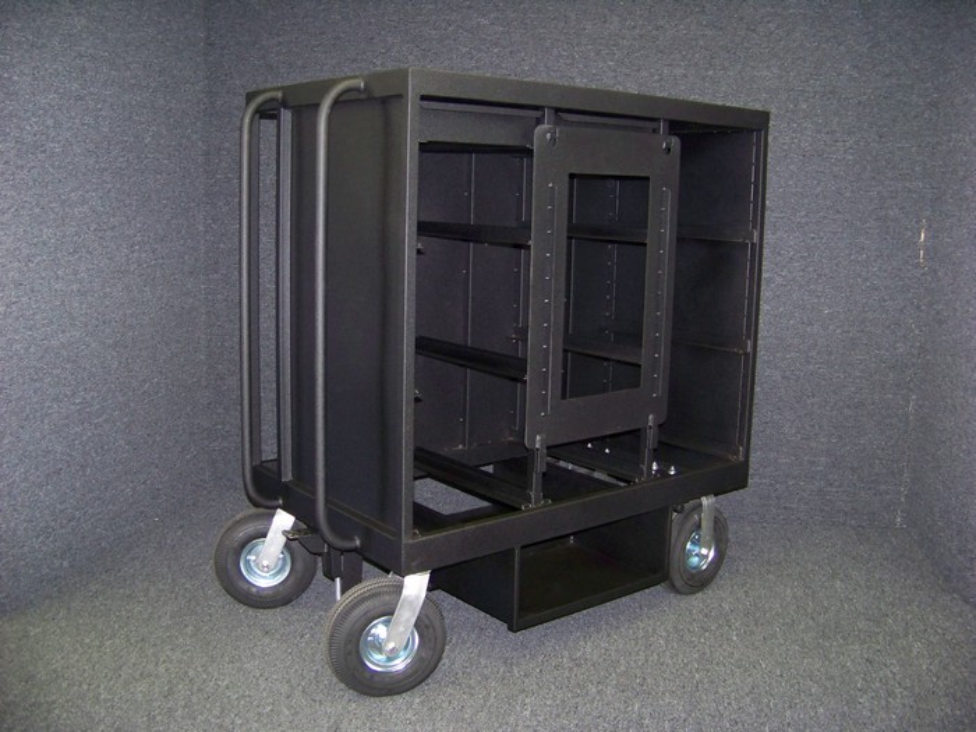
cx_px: 488
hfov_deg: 51.4
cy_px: 366
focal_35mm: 36
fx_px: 1015
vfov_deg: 39.7
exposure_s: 1/30
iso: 200
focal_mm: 5.85
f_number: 2.8
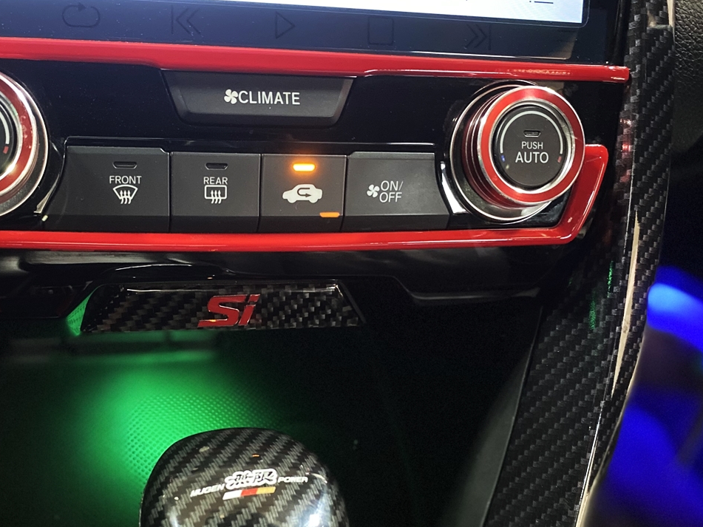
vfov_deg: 34.6
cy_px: 377
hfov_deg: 45.1
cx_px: 239
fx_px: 833
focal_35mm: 41
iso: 1000
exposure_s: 1/23
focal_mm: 4.25
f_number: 1.8
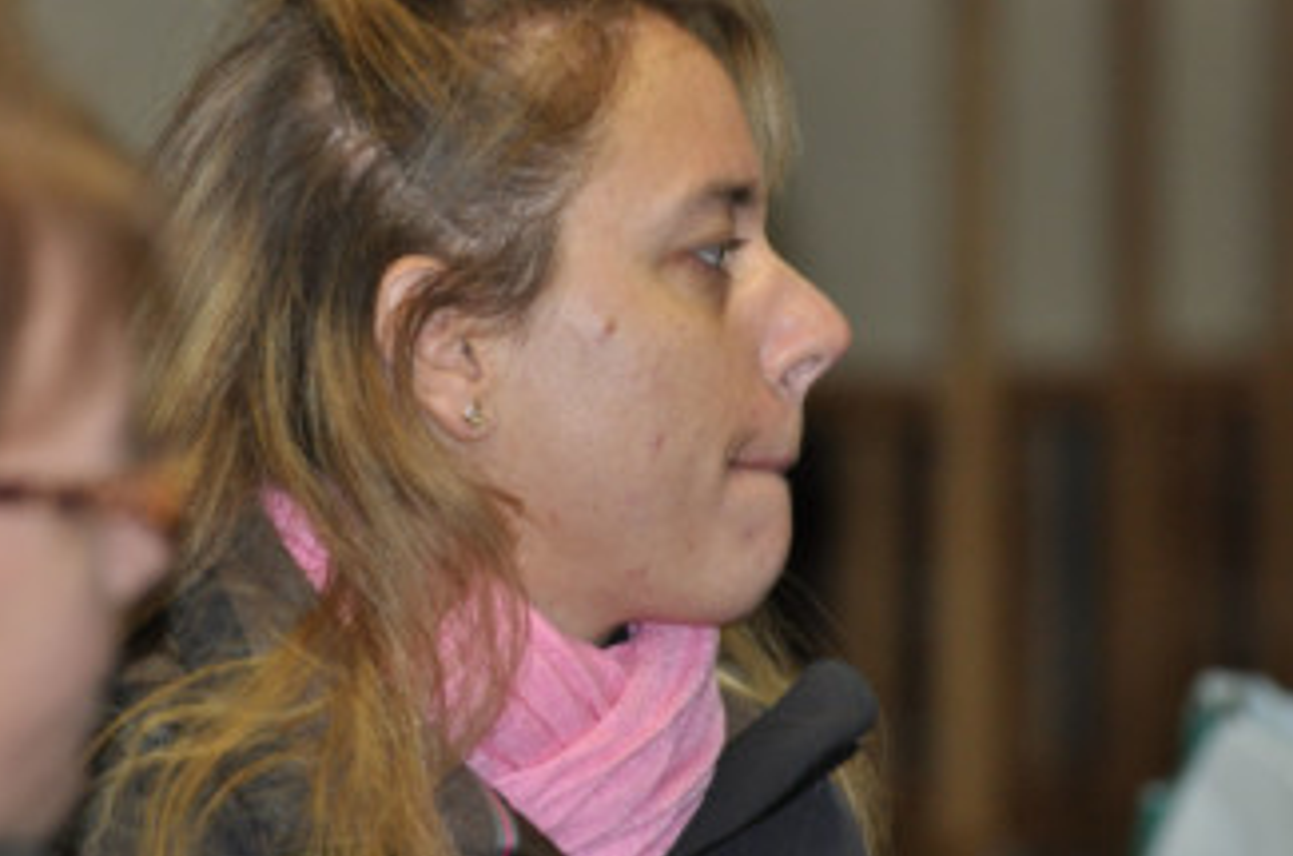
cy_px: 370
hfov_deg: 5.0
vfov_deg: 3.3
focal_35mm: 416
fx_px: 14905
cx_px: 601
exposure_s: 1/60
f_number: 5
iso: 800
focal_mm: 180
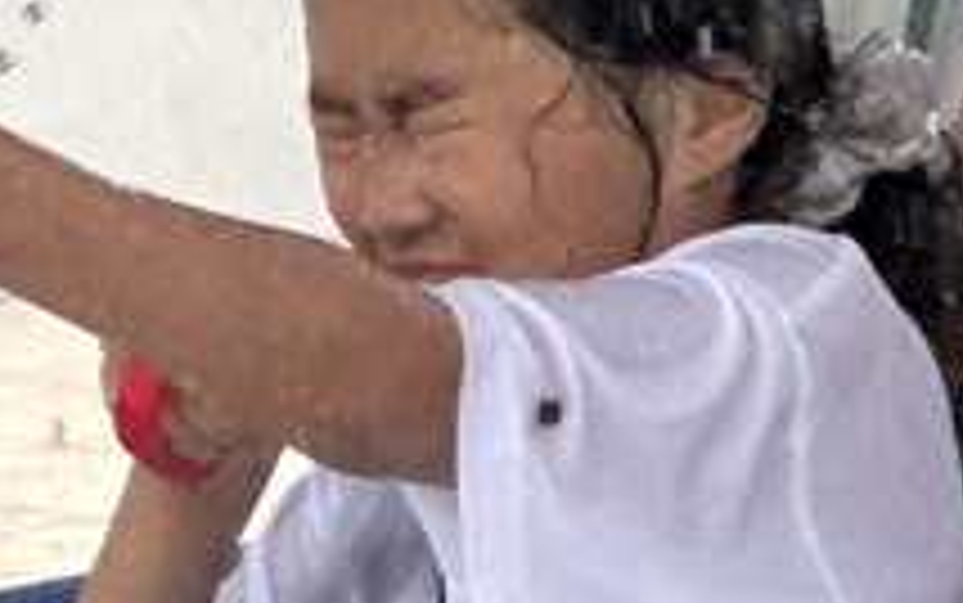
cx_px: 495
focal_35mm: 488
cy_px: 99
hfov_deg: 4.3
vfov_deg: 2.7
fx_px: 12814
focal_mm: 9
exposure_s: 1/121
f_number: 2.8
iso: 80
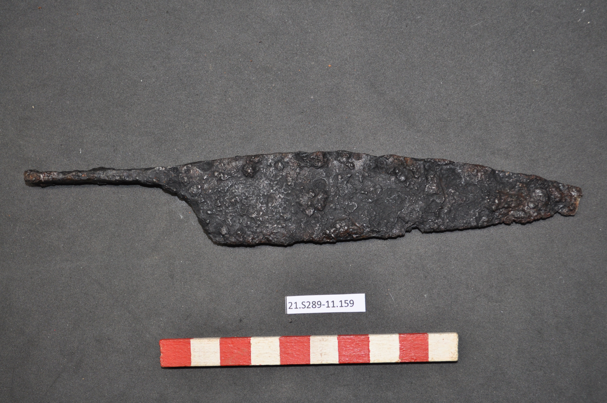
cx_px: 304
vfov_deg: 23.7
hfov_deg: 35.1
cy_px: 202
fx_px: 960
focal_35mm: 57
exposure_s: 1/60
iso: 500
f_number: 5
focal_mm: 38
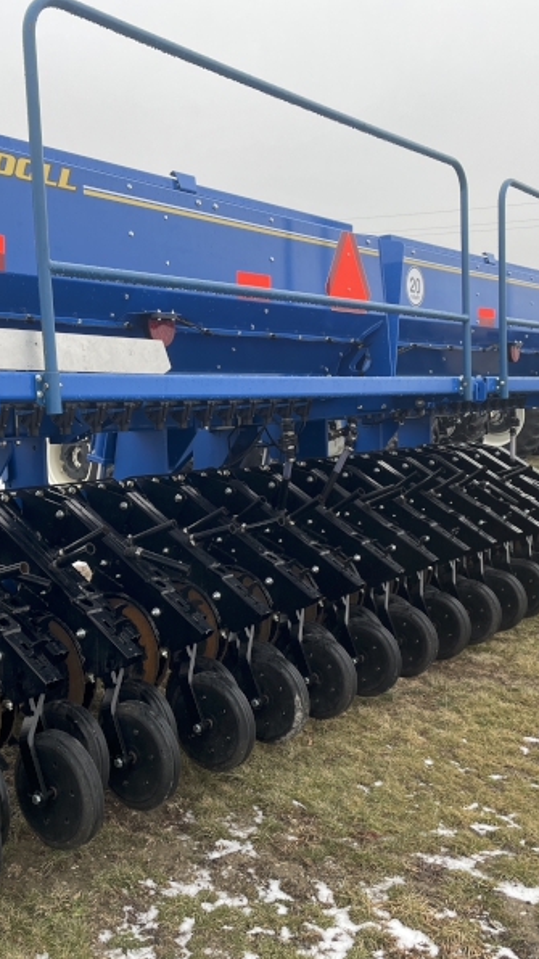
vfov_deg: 52.8
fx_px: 966
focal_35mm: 38
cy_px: 480
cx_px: 164
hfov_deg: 30.9
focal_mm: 4.2
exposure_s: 1/241
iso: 32
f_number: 1.6
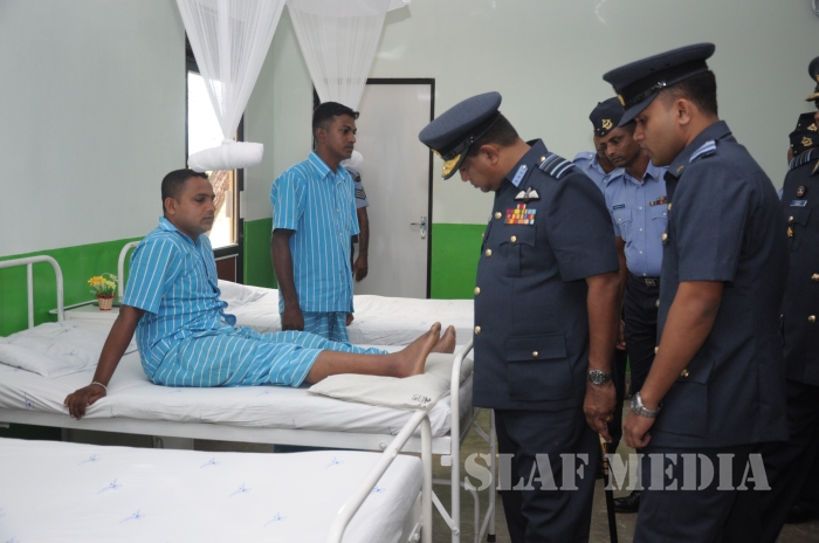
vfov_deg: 31.8
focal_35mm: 42
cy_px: 272
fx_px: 954
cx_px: 410
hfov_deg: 46.5
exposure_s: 1/100
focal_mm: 28
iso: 640
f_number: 5
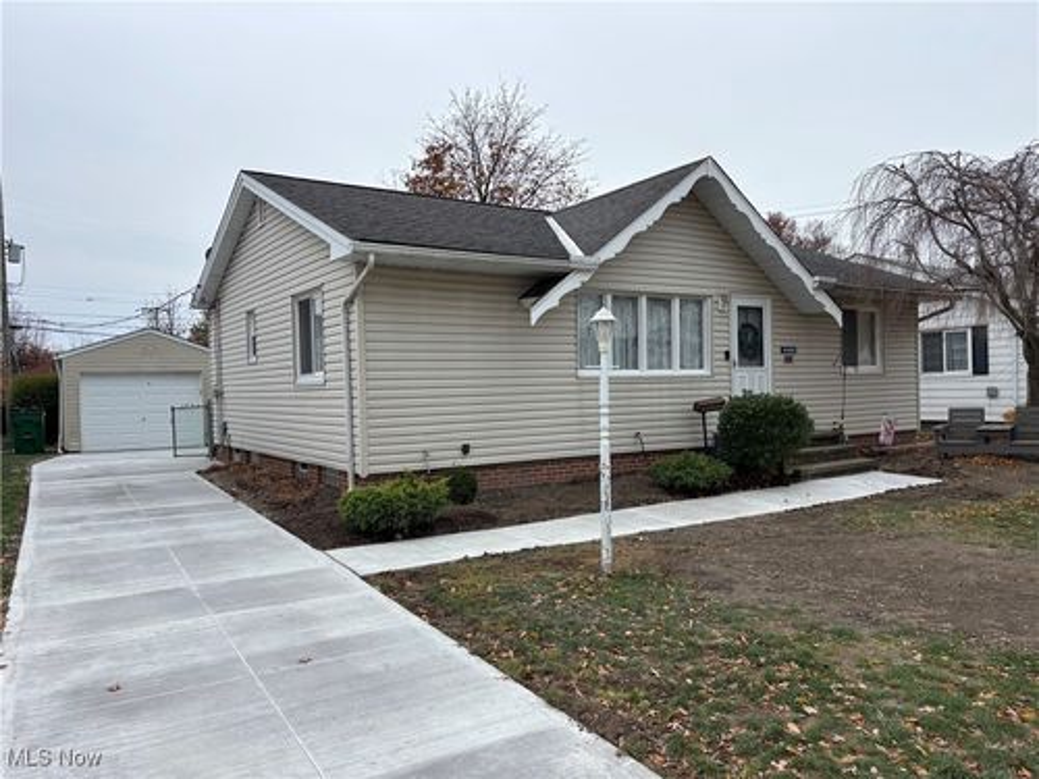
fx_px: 780
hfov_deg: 67.3
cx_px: 520
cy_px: 390
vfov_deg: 53.1
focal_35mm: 26
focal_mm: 5.96
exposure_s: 1/988
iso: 50
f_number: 1.6
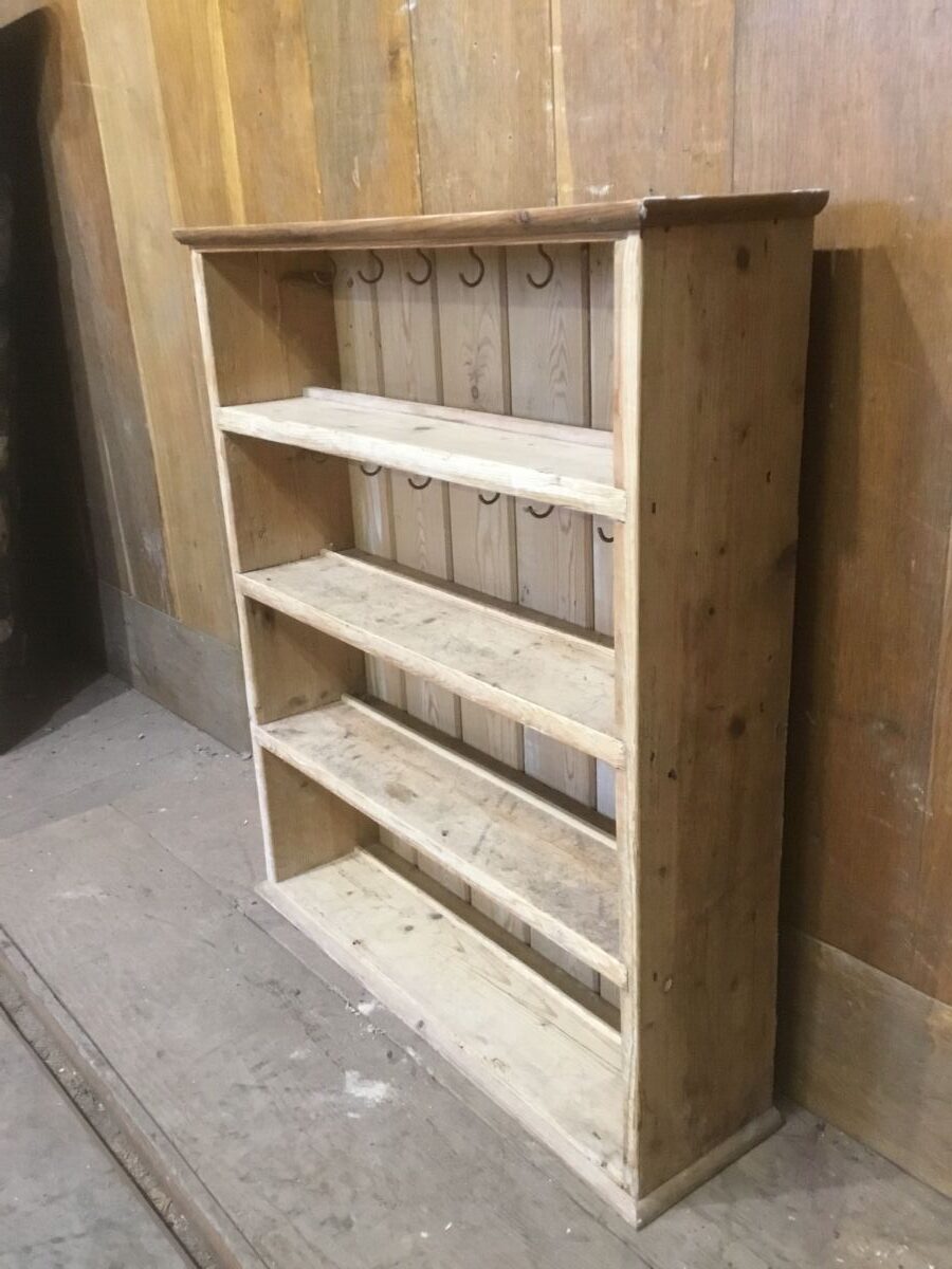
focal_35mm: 31
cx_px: 476
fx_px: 1137
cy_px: 634
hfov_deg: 45.4
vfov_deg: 58.4
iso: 250
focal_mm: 3.3
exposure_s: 1/33
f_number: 2.4
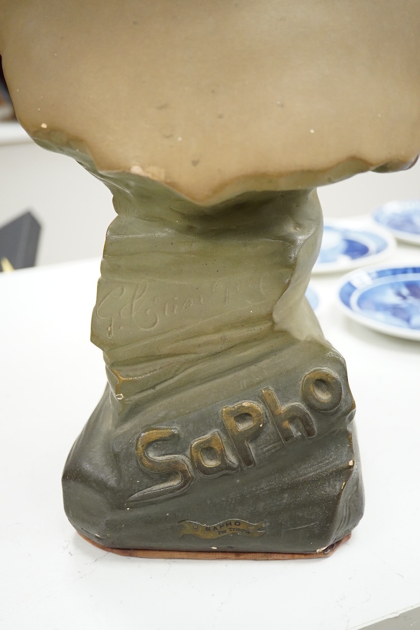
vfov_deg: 43.6
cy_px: 315
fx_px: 787
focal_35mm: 45
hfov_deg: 29.9
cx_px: 210
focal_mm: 30
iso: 2500
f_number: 5.6
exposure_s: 1/200
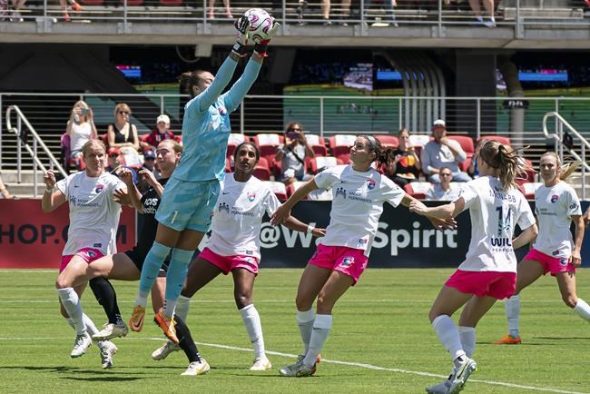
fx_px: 3459
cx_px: 295
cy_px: 197
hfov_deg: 9.7
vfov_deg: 6.5
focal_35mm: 211
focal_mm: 141
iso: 500
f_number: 5
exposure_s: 1/2500
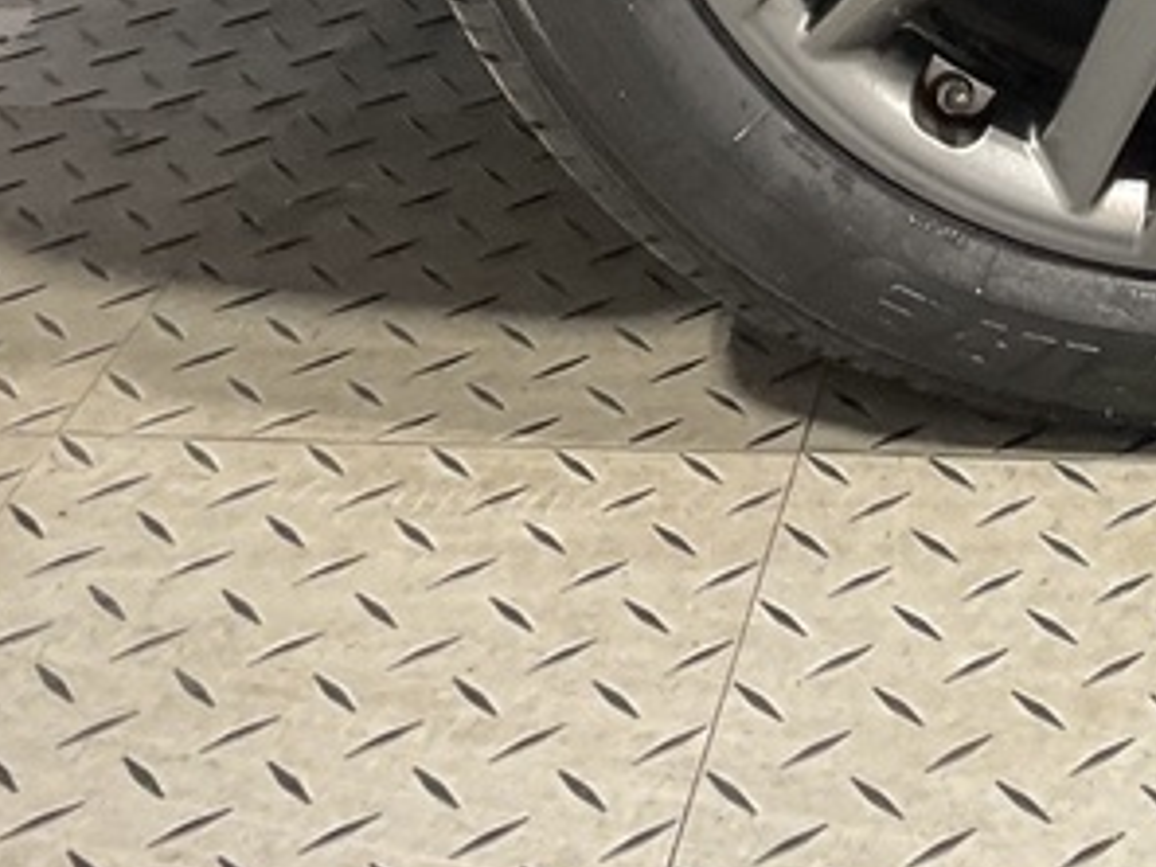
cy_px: -51
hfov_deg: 20.0
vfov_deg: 15.4
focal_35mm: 94
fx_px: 3139
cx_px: 1265
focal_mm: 3
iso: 200
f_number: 1.8
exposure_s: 1/60
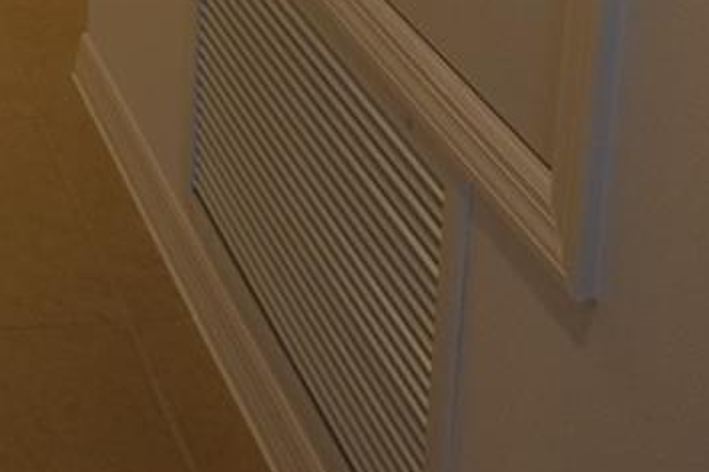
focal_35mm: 68
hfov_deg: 24.7
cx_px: -275
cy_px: -580
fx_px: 1339
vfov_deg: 14.7
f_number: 5
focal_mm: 10
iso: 400
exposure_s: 1/100
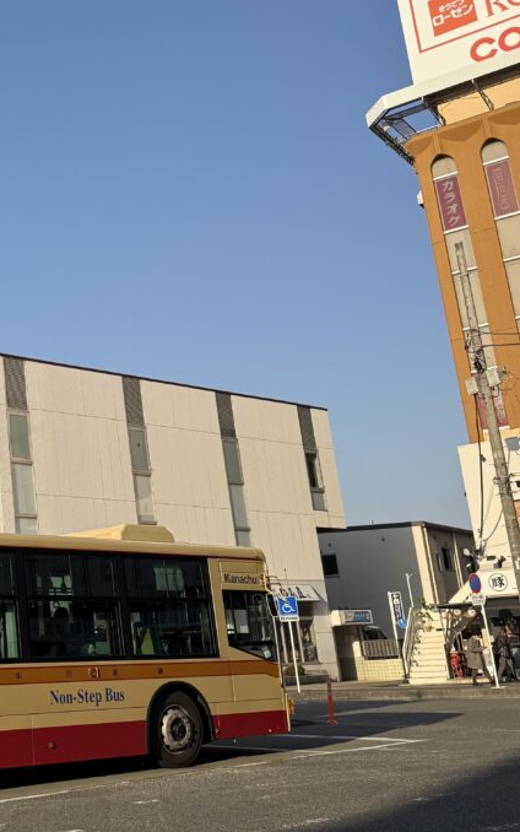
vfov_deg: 41.7
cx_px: -83
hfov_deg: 24.6
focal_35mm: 48
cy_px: 352
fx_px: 1088
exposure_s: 1/4405
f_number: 1.78
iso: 80
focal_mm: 6.76
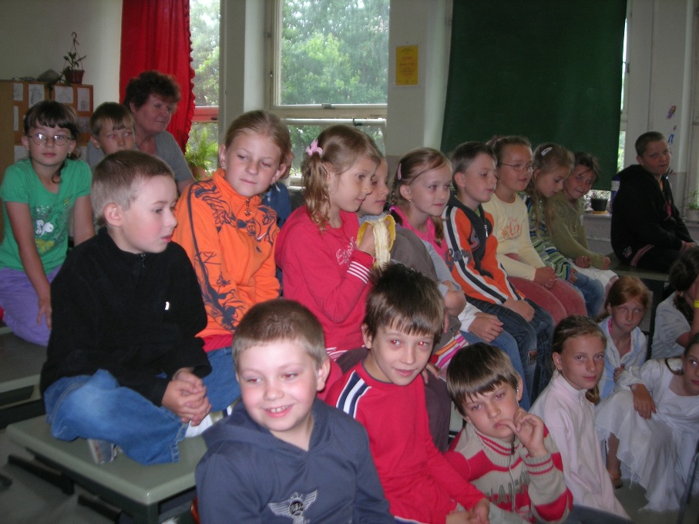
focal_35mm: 38
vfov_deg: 37.7
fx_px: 767
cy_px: 262
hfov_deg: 49.0
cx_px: 350
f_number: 2.8
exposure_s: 1/60.1
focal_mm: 7.8
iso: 64
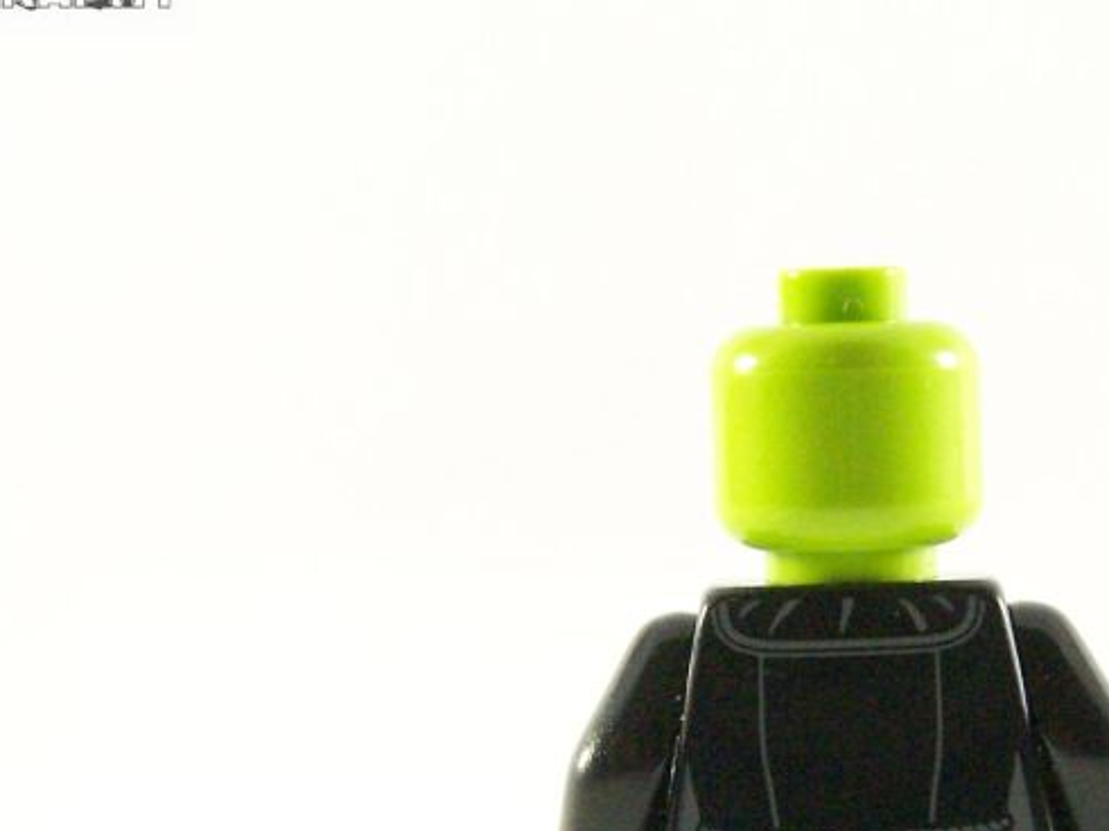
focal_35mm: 219
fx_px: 7014
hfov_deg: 9.0
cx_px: 879
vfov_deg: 6.8
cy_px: 736
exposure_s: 1/60
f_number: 3.6
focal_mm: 17.5
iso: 400
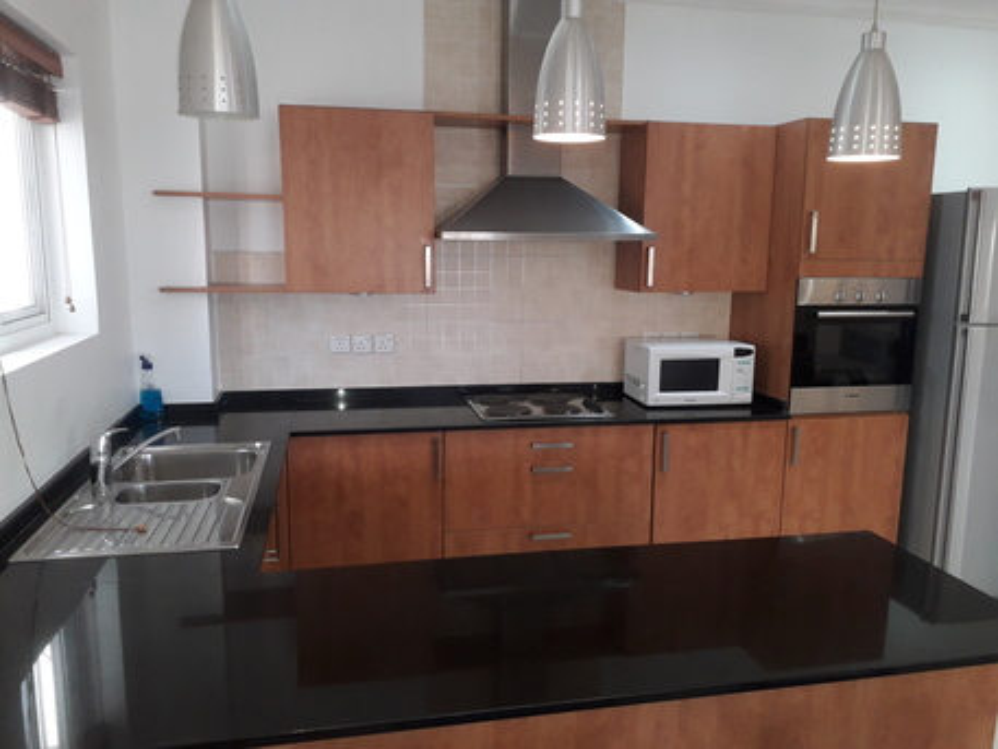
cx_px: 499
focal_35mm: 27
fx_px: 779
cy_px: 374
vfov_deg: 51.4
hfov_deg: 65.3
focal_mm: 3.6
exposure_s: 1/50
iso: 125
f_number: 1.9
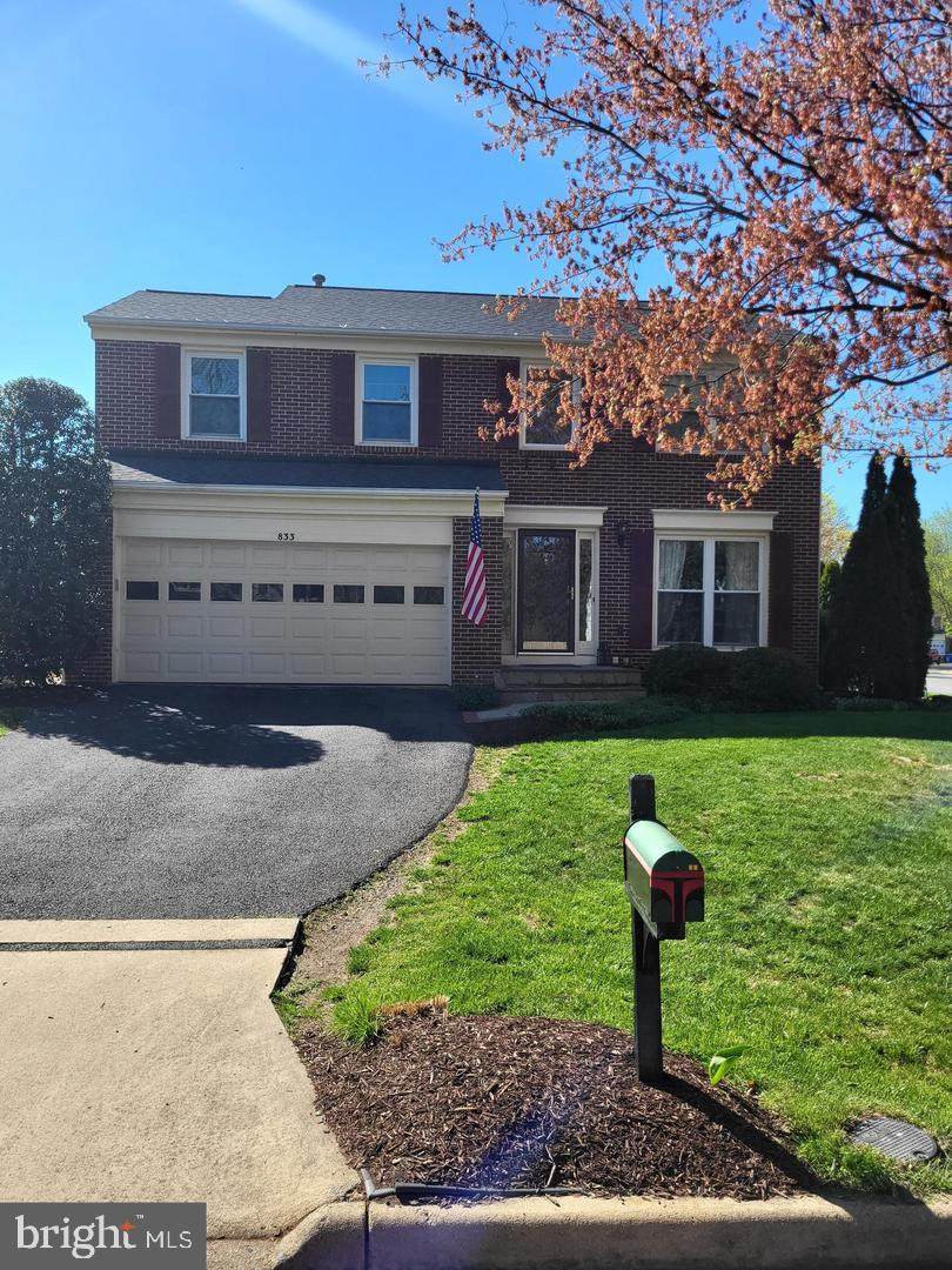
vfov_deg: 67.3
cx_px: 476
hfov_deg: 53.1
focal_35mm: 26
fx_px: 953
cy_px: 635
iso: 40
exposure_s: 1/1559
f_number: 1.8
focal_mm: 5.4
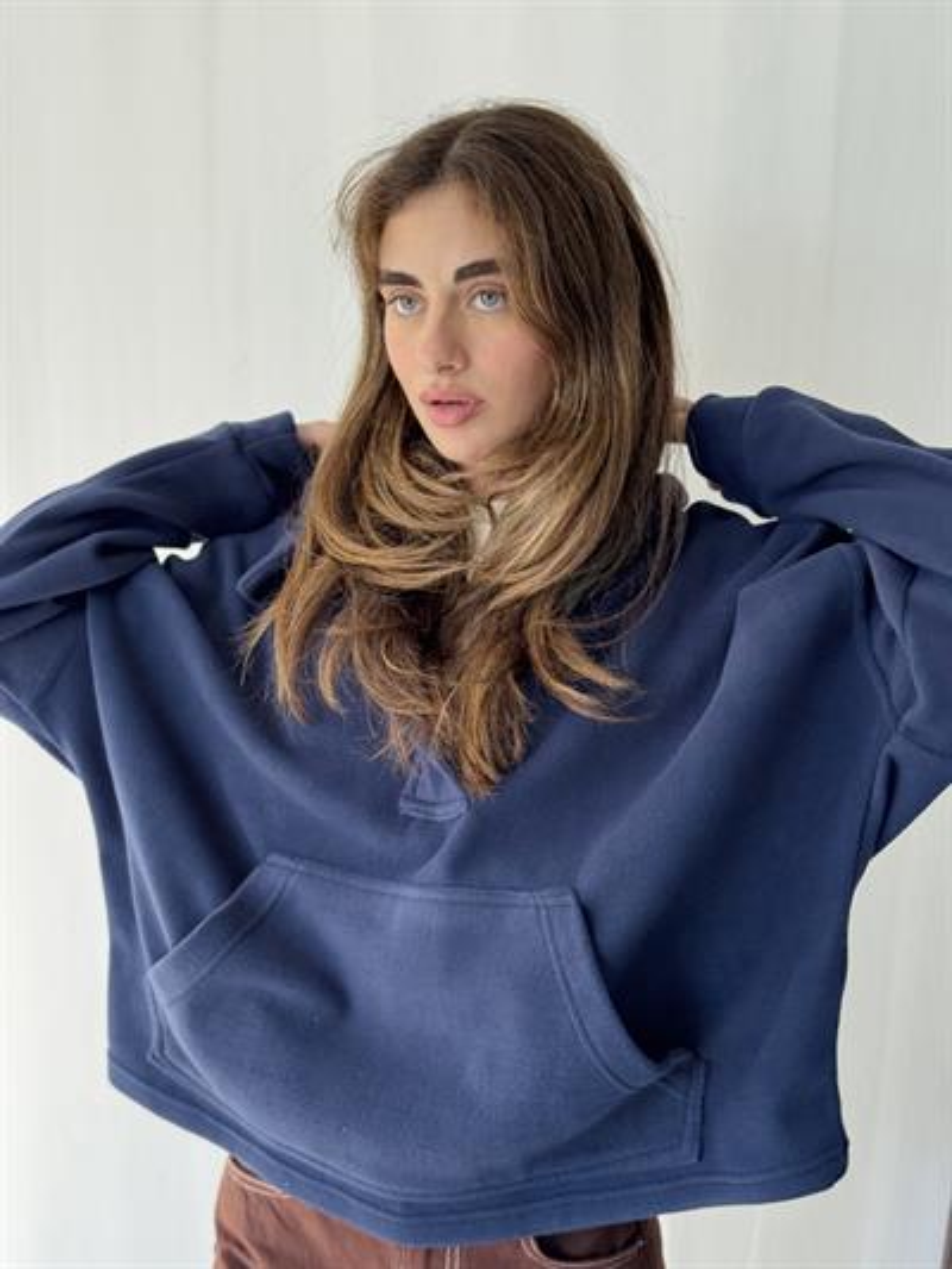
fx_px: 1759
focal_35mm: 48
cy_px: 634
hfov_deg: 30.3
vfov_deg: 39.6
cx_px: 476
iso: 64
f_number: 1.78
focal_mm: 6.76
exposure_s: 1/172
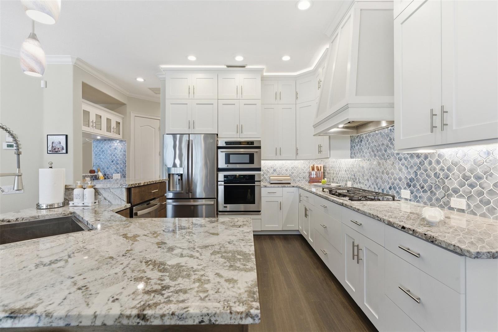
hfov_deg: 96.7
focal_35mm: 16
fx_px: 221
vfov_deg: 73.8
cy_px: 166
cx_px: 249
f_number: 9
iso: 400
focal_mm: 16
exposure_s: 1/40
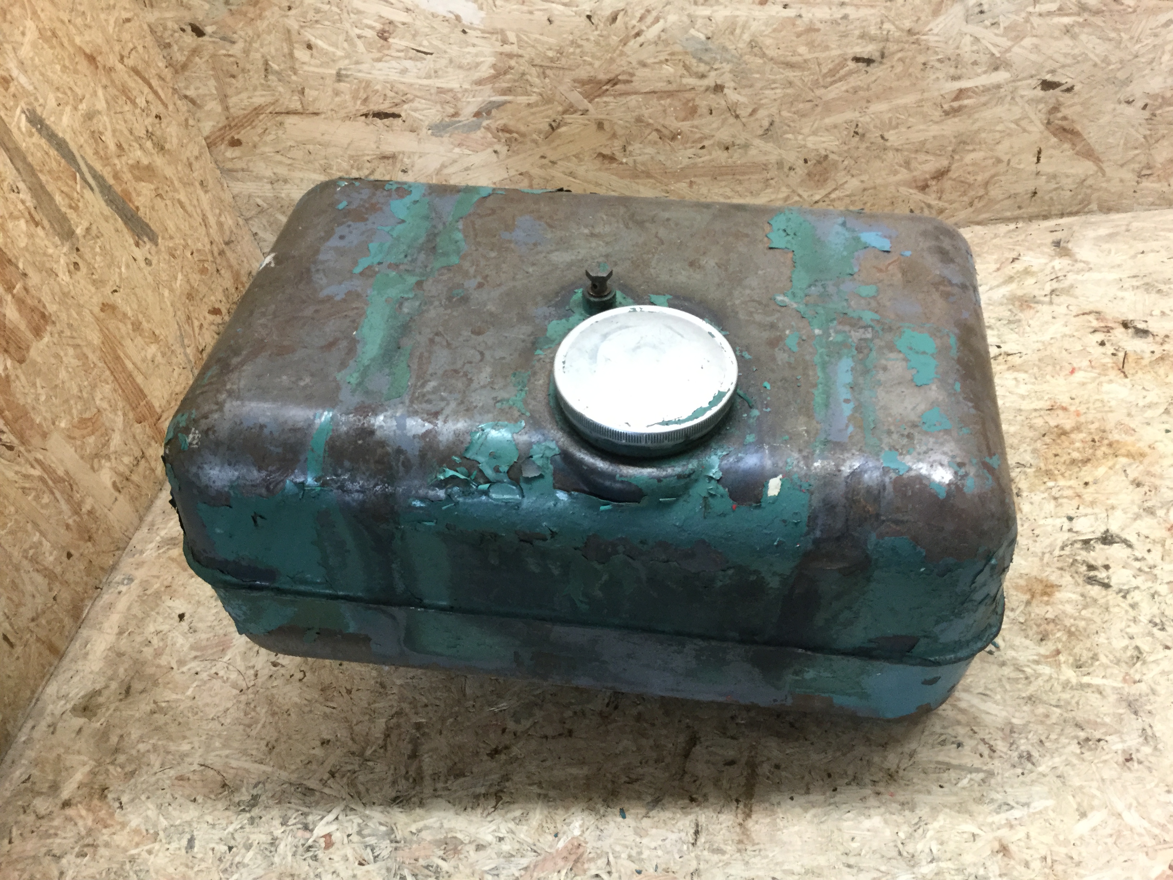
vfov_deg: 45.4
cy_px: 440
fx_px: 1050
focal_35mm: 31
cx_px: 586
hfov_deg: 58.4
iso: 160
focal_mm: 3.3
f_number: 2.4
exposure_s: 1/33
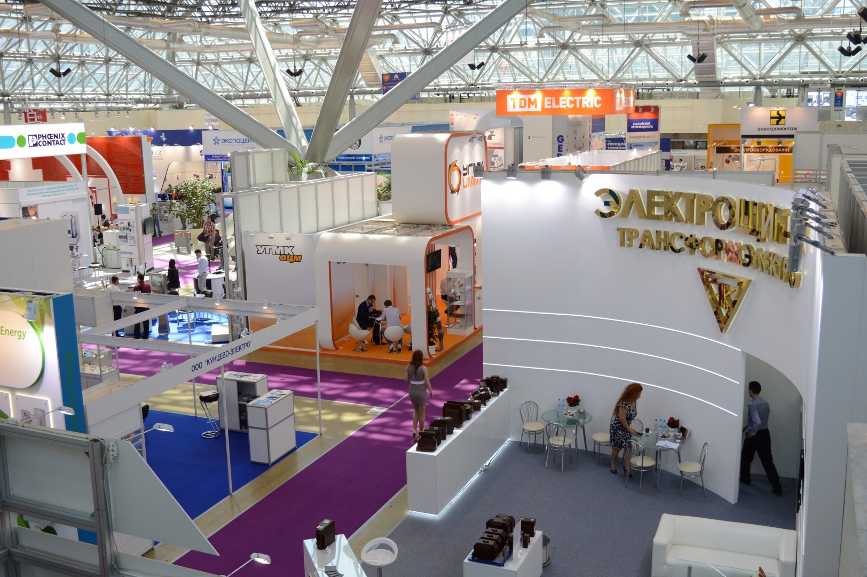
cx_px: 434
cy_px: 288
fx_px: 902
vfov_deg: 35.4
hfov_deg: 51.3
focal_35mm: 38
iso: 400
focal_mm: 25
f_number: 5.6
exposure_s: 1/125
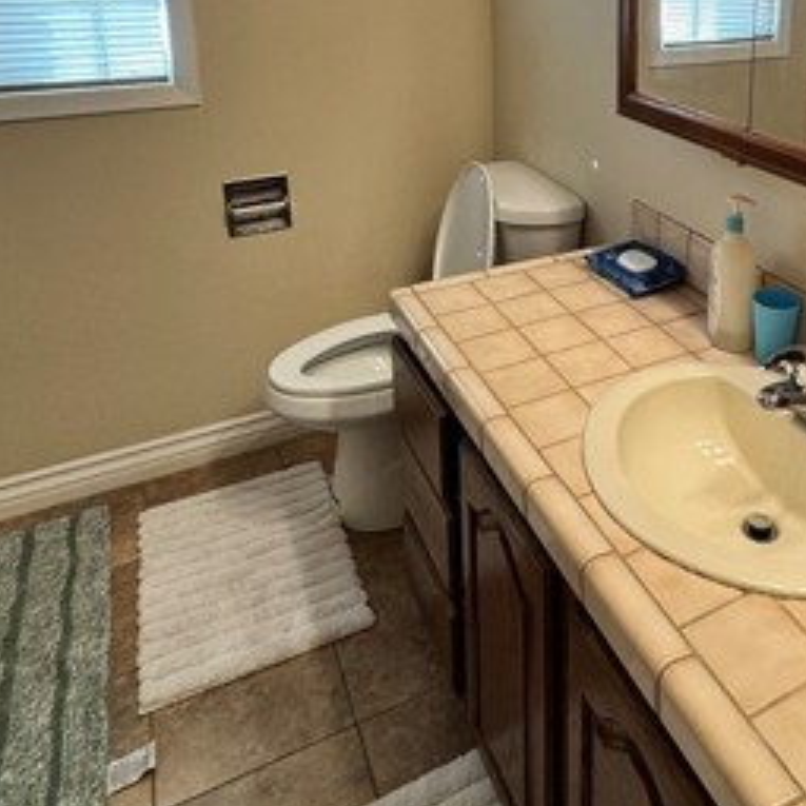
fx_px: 817
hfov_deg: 49.9
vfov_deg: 48.3
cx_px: 626
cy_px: 117
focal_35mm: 31
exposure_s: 1/60
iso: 160
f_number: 2.2
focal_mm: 2.22
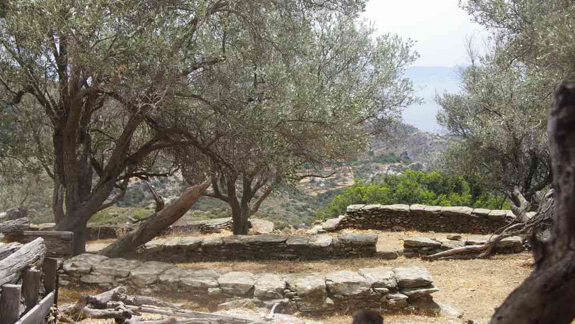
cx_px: 287
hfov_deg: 39.9
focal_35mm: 52
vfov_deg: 23.1
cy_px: 183
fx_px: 793
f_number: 10
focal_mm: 32.5
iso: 200
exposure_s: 1/60
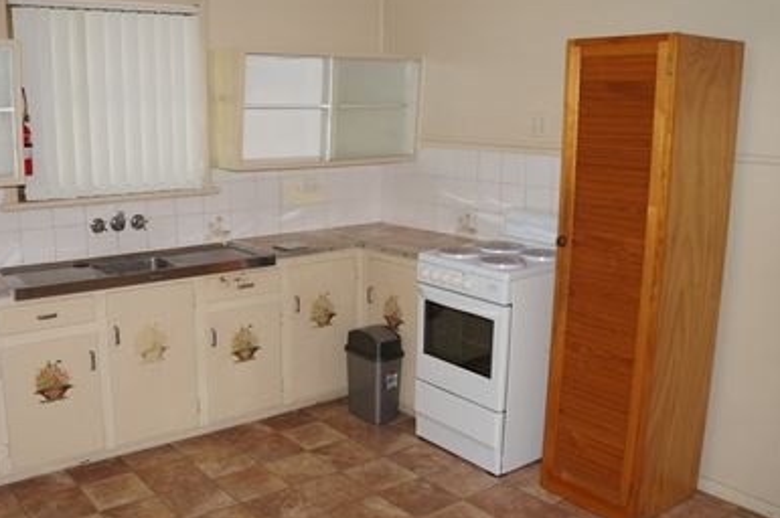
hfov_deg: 56.9
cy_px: 272
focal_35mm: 33
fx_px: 714
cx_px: 322
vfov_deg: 39.9
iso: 800
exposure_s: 1/60
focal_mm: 18
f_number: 3.5
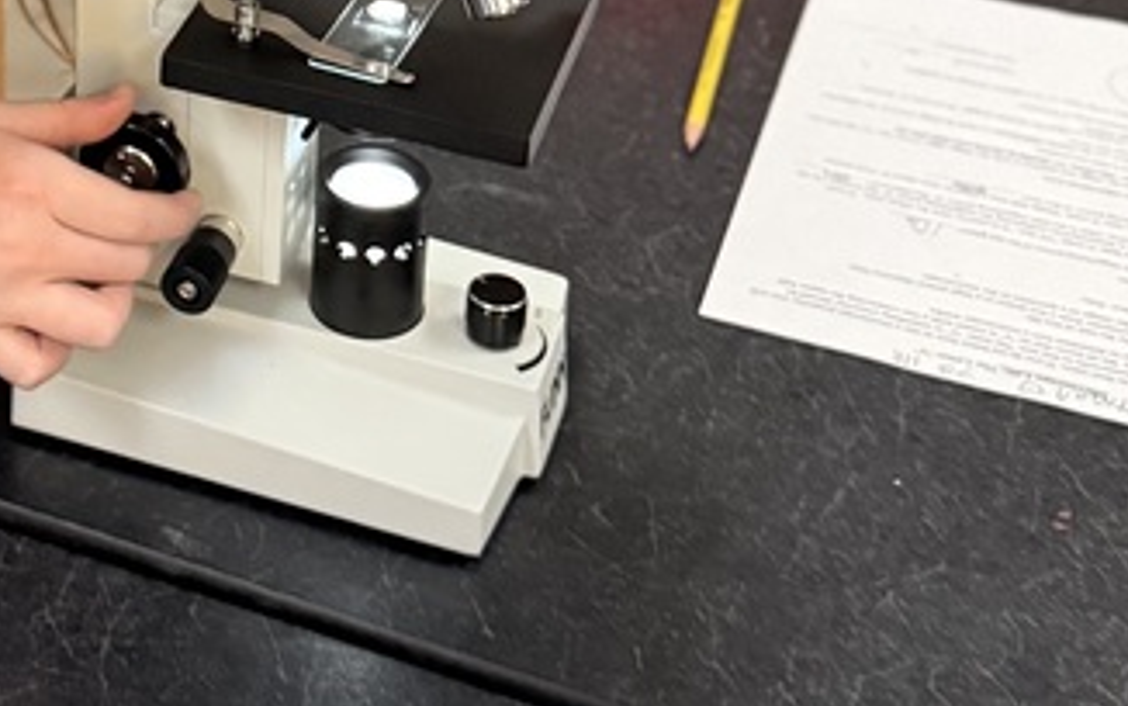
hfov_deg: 25.0
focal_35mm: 80
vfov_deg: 15.6
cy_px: -170
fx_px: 2460
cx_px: 90
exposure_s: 1/60
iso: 640
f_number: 1.78
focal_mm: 6.76
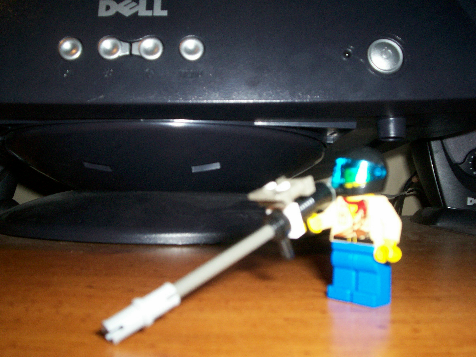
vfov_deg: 39.7
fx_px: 495
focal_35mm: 36
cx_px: 238
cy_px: 178
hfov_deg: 51.4
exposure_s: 1/64
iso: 140
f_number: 4.5
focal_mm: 5.9
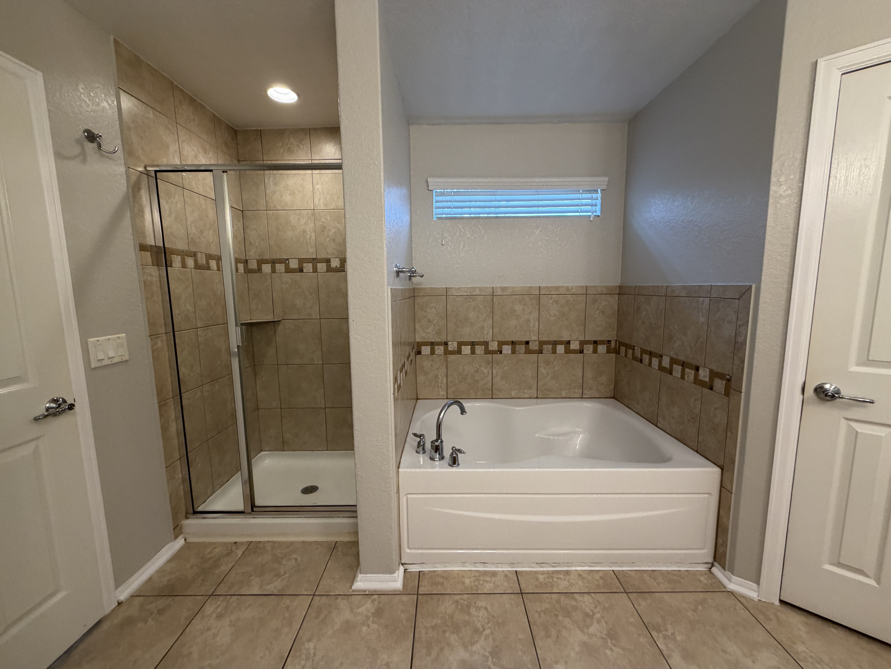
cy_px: 334
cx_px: 446
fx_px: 360
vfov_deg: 85.7
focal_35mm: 14
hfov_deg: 102.1
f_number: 2.2
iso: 250
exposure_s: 1/120
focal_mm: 2.22
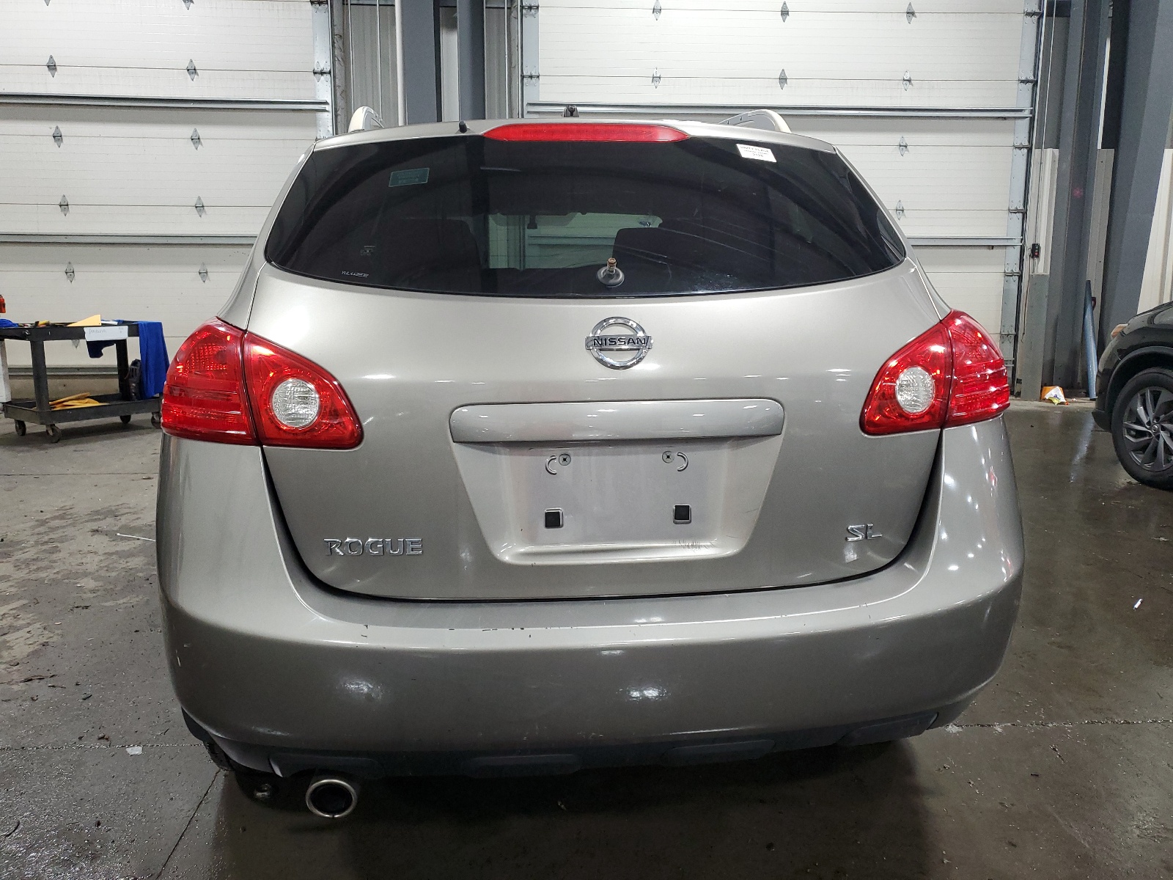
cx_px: 586
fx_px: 881
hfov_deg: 67.3
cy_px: 440
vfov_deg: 53.1
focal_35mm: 26
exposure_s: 1/60.2
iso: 151
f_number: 1.5
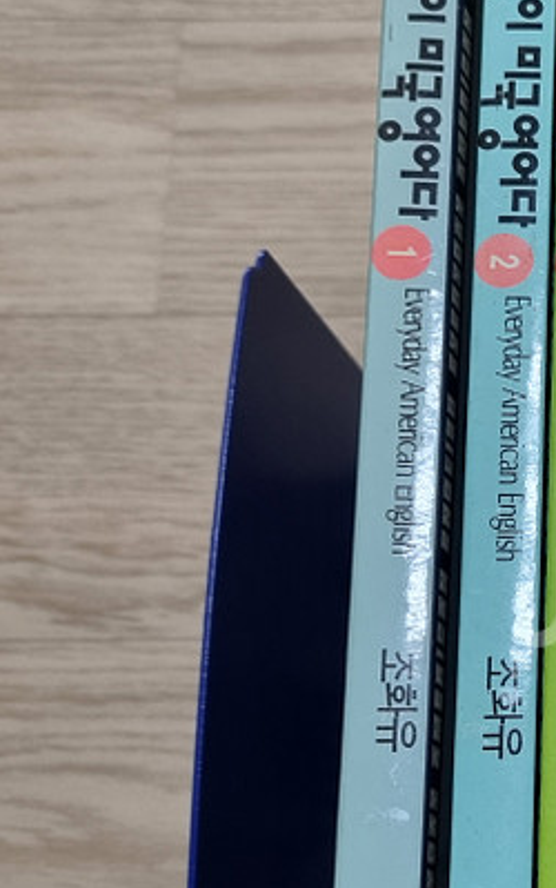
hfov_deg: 16.6
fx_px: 1670
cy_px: 612
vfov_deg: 29.5
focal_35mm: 69
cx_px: 914
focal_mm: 5.4
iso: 200
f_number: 1.8
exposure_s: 1/120
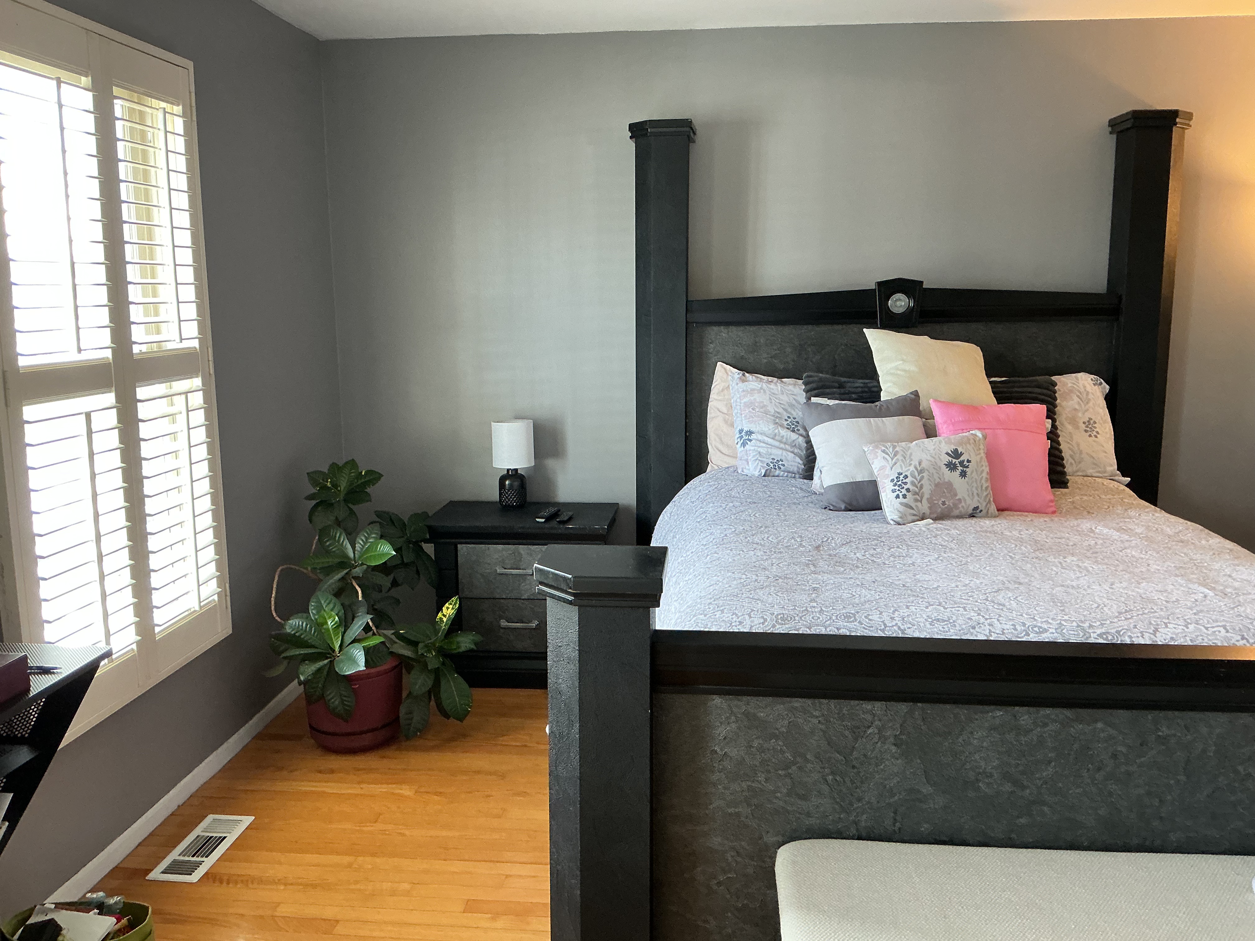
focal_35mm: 29
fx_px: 1051
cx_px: 628
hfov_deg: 61.7
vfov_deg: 48.2
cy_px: 470
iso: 160
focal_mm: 3
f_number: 1.8
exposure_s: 1/60
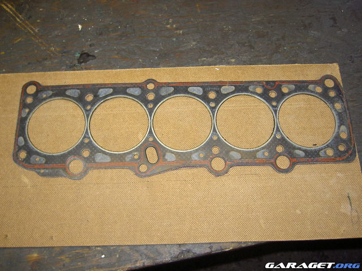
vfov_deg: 41.8
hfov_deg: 54.0
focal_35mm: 34
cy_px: 136
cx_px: 181
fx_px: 356
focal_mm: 5.6
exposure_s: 1/60
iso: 100
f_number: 2.8
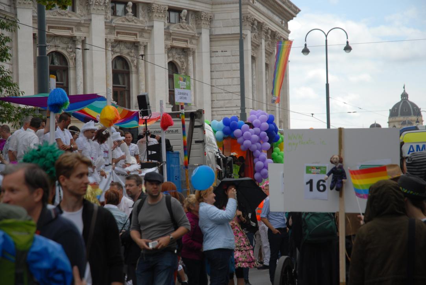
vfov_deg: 13.1
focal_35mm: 105
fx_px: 1244
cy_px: 142
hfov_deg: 19.4
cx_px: 213
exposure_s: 1/400
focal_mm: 70
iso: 100
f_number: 4.5
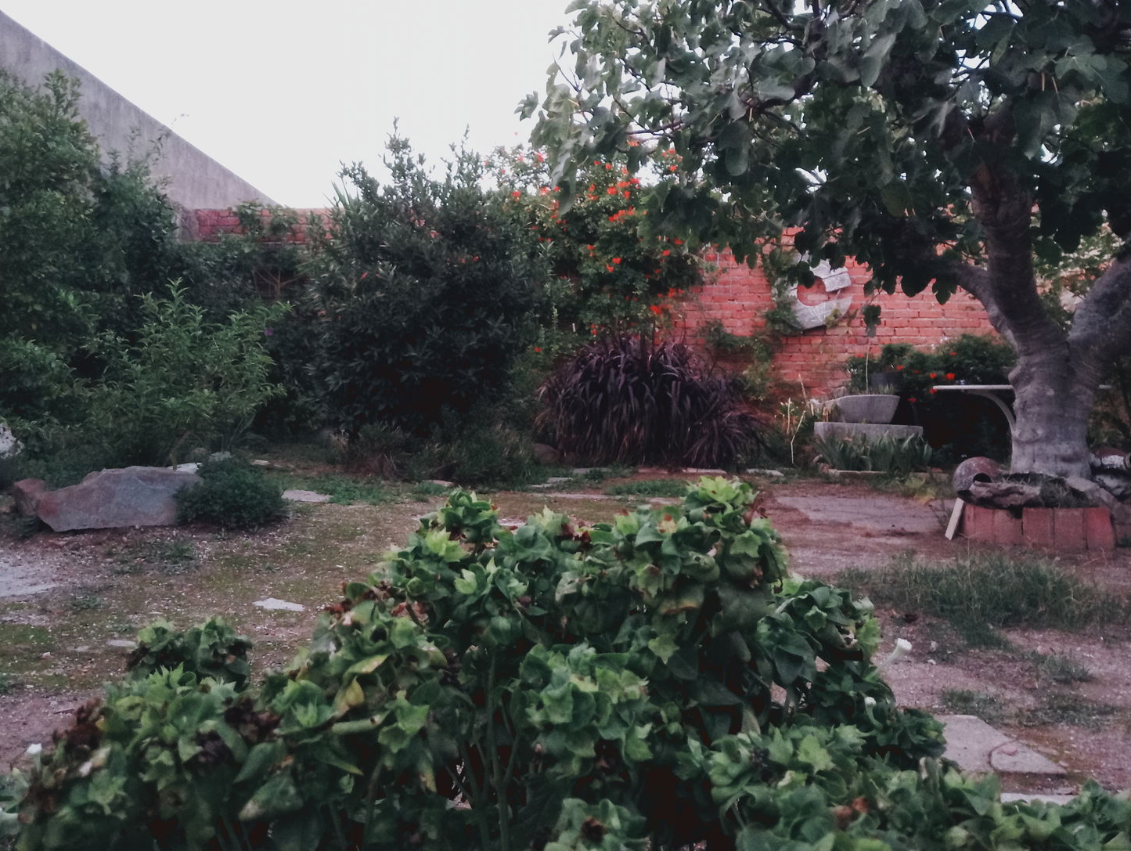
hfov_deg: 58.3
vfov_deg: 45.5
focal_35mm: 31
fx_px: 1014
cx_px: 544
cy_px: 384
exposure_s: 1/12.5
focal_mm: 4.04
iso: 10800
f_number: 1.8
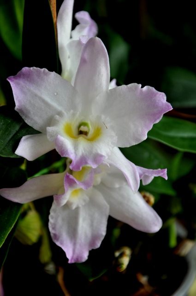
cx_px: 98
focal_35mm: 158
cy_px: 148
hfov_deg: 8.7
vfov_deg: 13.1
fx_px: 1290
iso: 400
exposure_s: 1/125
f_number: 7.1
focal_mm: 105
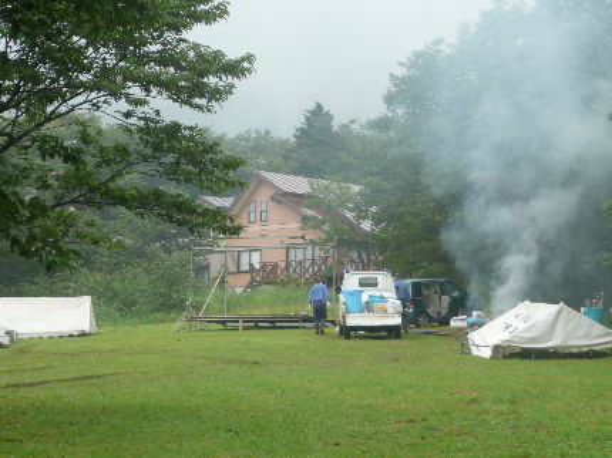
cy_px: 229
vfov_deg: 11.6
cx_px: 306
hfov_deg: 15.4
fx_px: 2262
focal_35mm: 128
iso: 100
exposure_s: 1/100
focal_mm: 20.9
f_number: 4.7
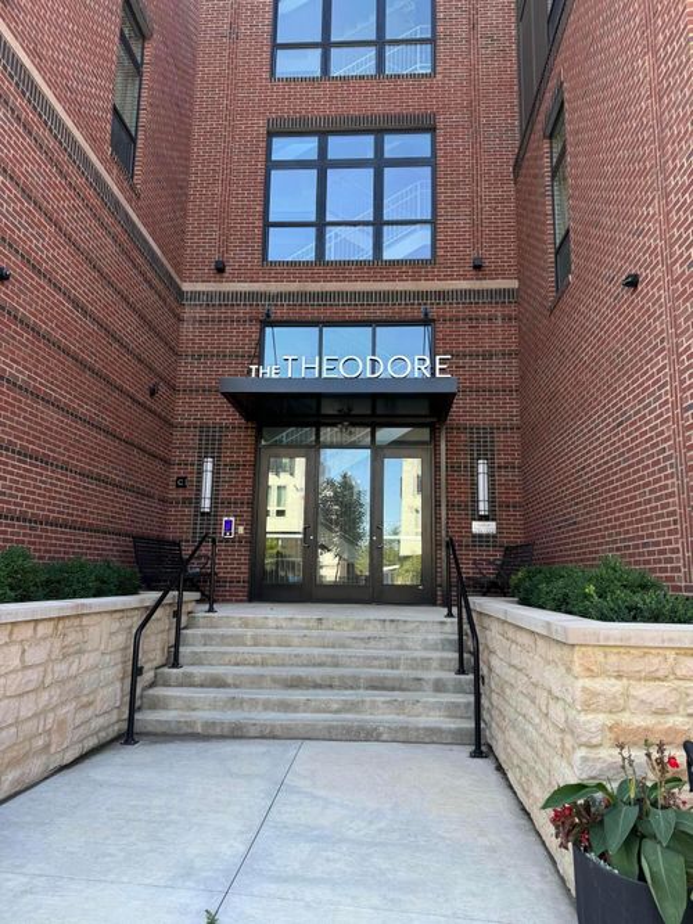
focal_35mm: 24
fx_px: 641
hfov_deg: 56.8
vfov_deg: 71.6
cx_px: 346
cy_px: 462
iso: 80
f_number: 1.78
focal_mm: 6.76
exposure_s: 1/341
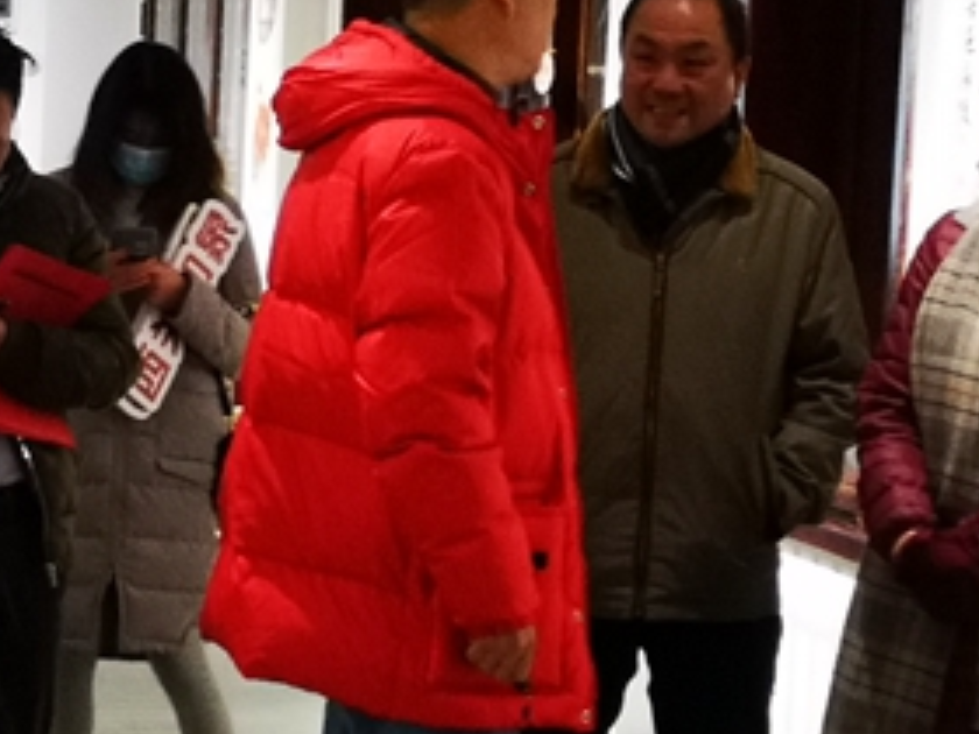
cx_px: 524
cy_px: 514
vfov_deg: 10.1
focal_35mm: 146
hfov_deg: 13.5
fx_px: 4129
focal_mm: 3.95
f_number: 1.8
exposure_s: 1/33.3
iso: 160
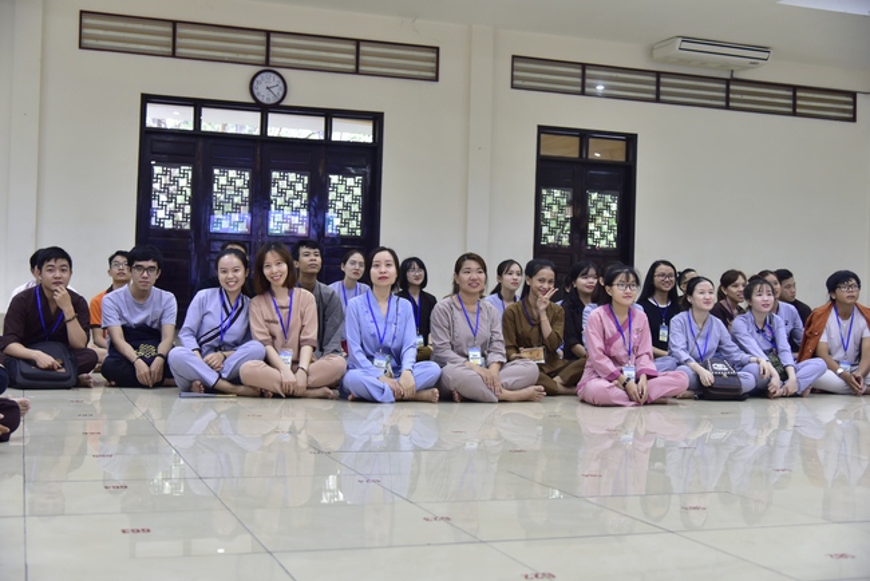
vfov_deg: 29.3
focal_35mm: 46
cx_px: 435
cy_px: 290
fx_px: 1112
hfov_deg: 42.7
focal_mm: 46
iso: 800
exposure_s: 1/30
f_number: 4
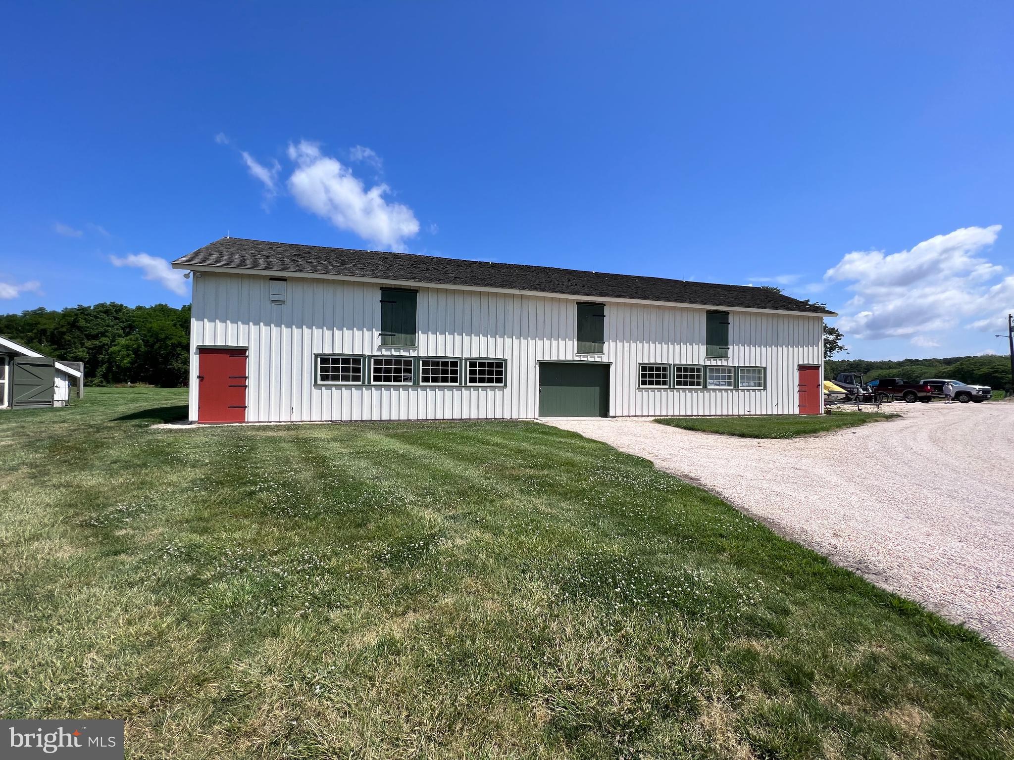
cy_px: 380
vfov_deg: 89.9
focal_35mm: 13
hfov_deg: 106.2
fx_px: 381
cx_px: 507
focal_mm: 1.57
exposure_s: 1/2273
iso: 32
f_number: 1.8
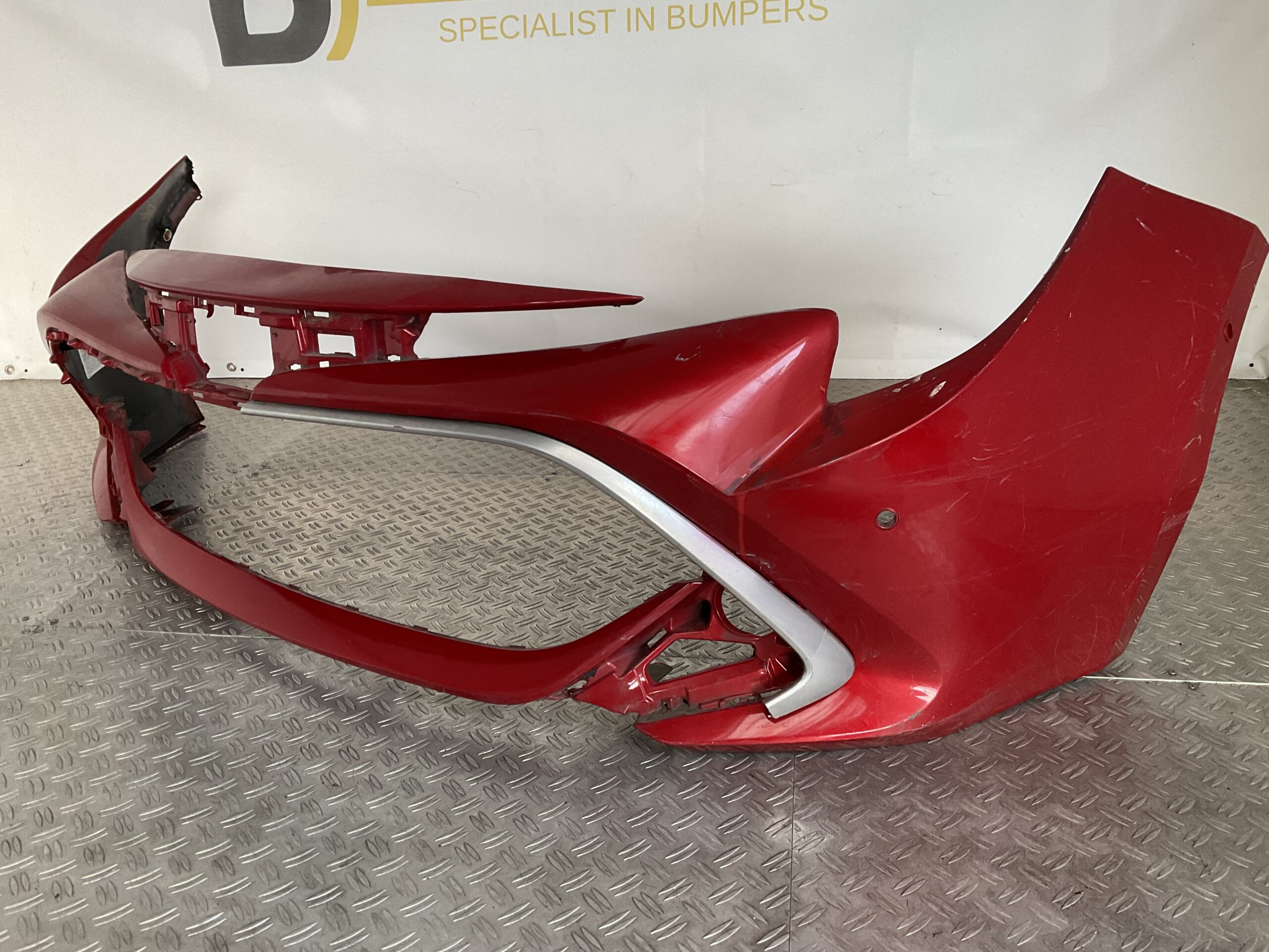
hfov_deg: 61.7
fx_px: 1063
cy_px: 476
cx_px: 634
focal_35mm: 29
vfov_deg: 48.2
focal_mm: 3
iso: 80
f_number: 1.8
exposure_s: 1/60
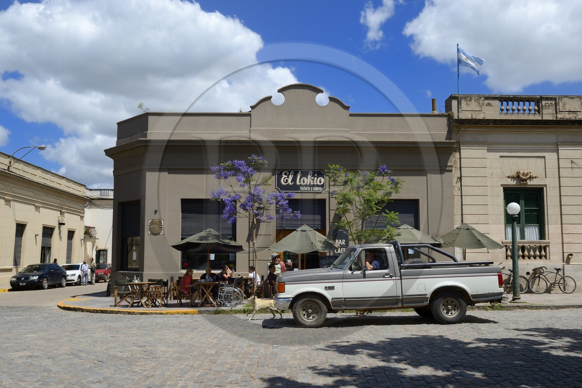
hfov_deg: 58.7
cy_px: 194
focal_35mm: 32
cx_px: 291
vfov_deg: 41.1
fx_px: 517
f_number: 13
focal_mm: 32
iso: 200
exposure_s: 1/250
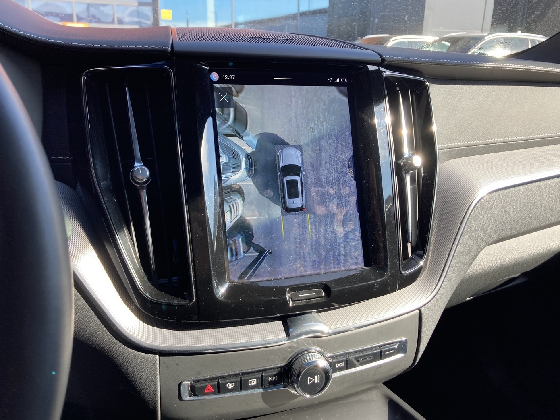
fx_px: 469
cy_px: 210
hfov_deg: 61.7
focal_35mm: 29
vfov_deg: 48.2
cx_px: 281
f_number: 1.8
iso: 20
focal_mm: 3.99
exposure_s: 1/165
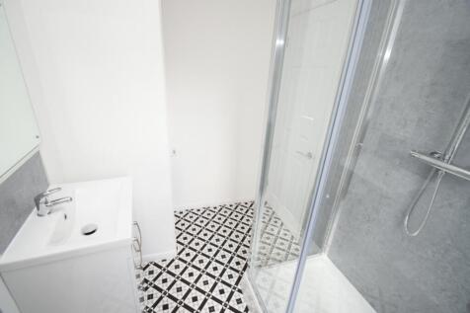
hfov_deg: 100.4
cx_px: 235
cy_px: 156
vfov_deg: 77.3
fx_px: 196
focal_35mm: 15
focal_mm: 10
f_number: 5.6
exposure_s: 1/125
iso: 500
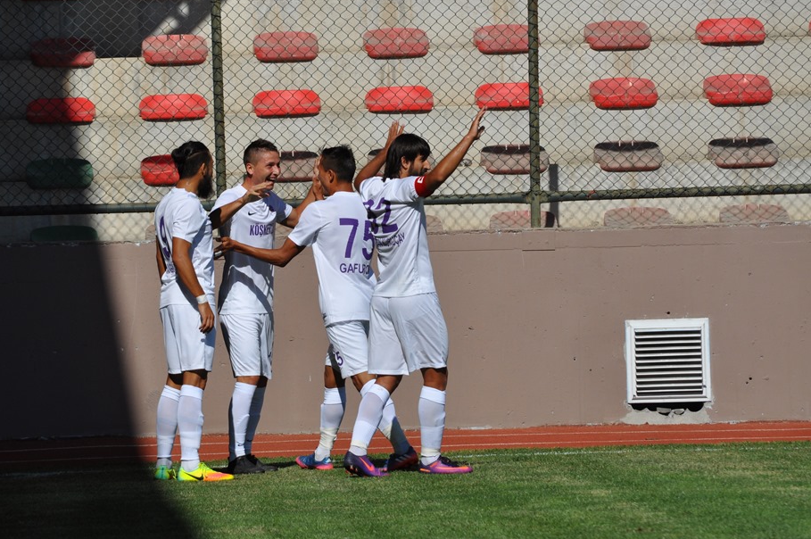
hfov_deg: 6.1
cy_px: 244
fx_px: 7606
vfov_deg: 4.1
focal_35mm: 338
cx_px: 355
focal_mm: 200
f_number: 8
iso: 320
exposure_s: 1/2000
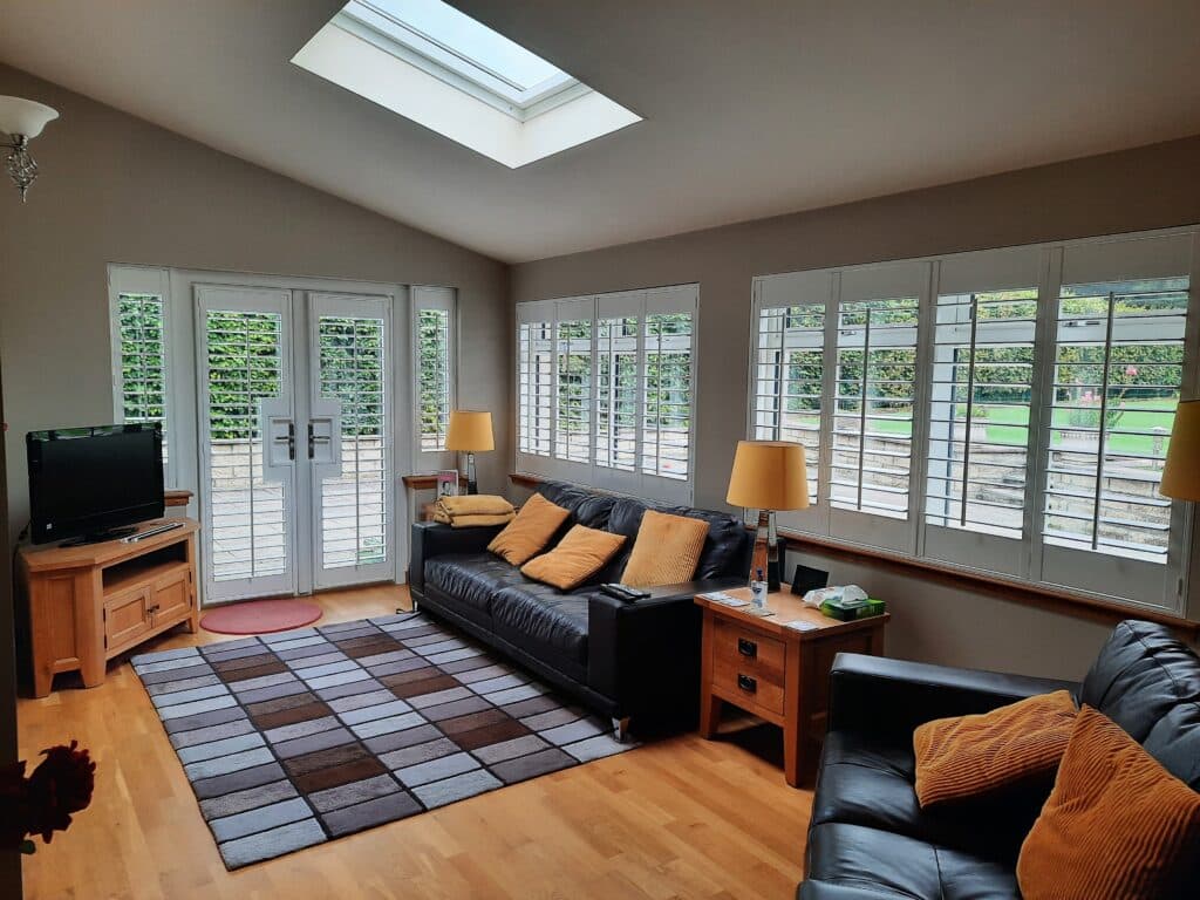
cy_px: 450
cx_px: 600
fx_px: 867
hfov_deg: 69.4
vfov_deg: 54.9
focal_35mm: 25
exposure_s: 1/100
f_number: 2
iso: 50
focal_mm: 4.6
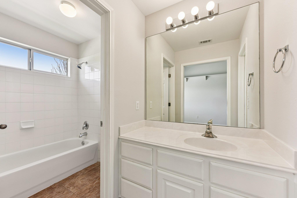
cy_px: 99
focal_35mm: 14
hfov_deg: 104.3
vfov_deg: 81.2
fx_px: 115
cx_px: 148
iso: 125
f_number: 8
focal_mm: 14
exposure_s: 1/15
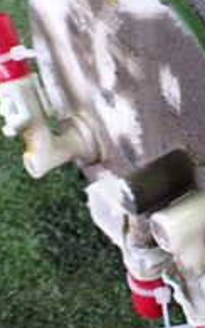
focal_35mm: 98
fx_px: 875
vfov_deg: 21.0
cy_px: 76
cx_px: 259
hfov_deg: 13.0
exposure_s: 1/60
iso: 800
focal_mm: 5.4
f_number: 2.3
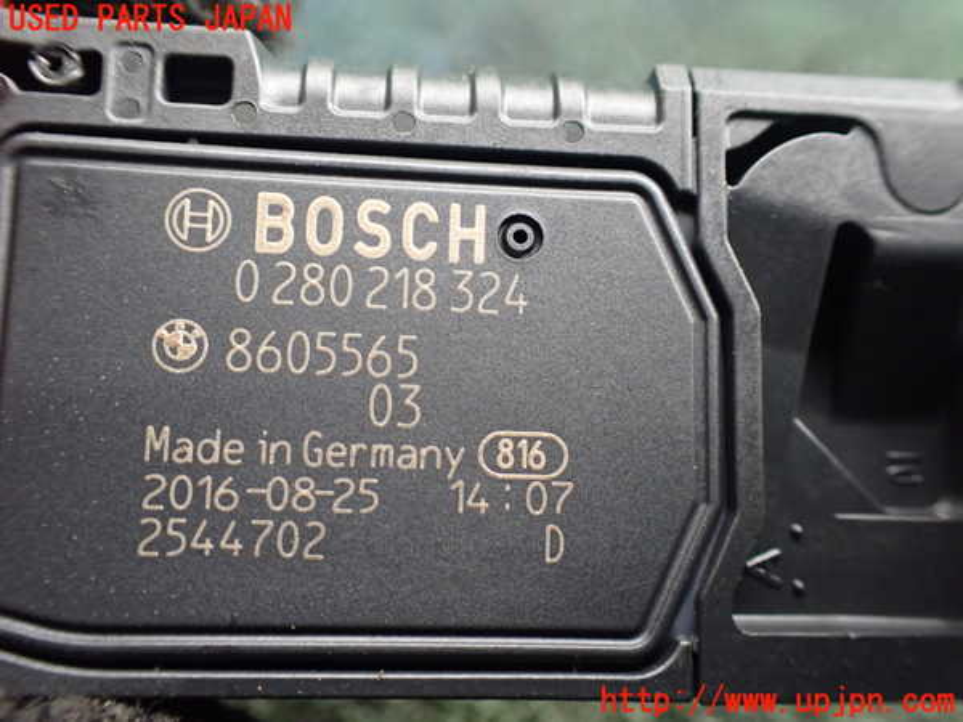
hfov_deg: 60.0
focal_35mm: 30
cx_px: 482
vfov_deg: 46.8
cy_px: 361
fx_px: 835
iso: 500
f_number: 2.3
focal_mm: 5.4
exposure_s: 1/125
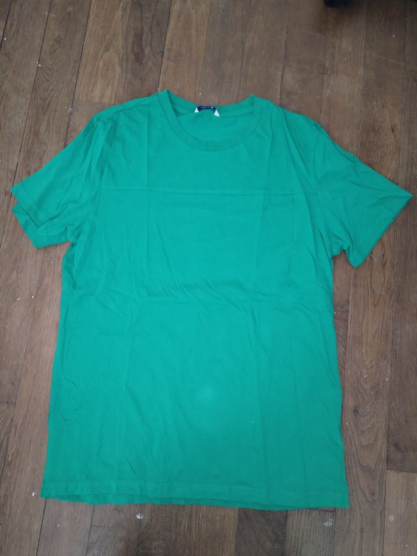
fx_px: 418
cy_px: 278
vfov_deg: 67.3
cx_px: 208
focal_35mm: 26
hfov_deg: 53.1
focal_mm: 4.75
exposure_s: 1/25
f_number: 1.8
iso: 1554
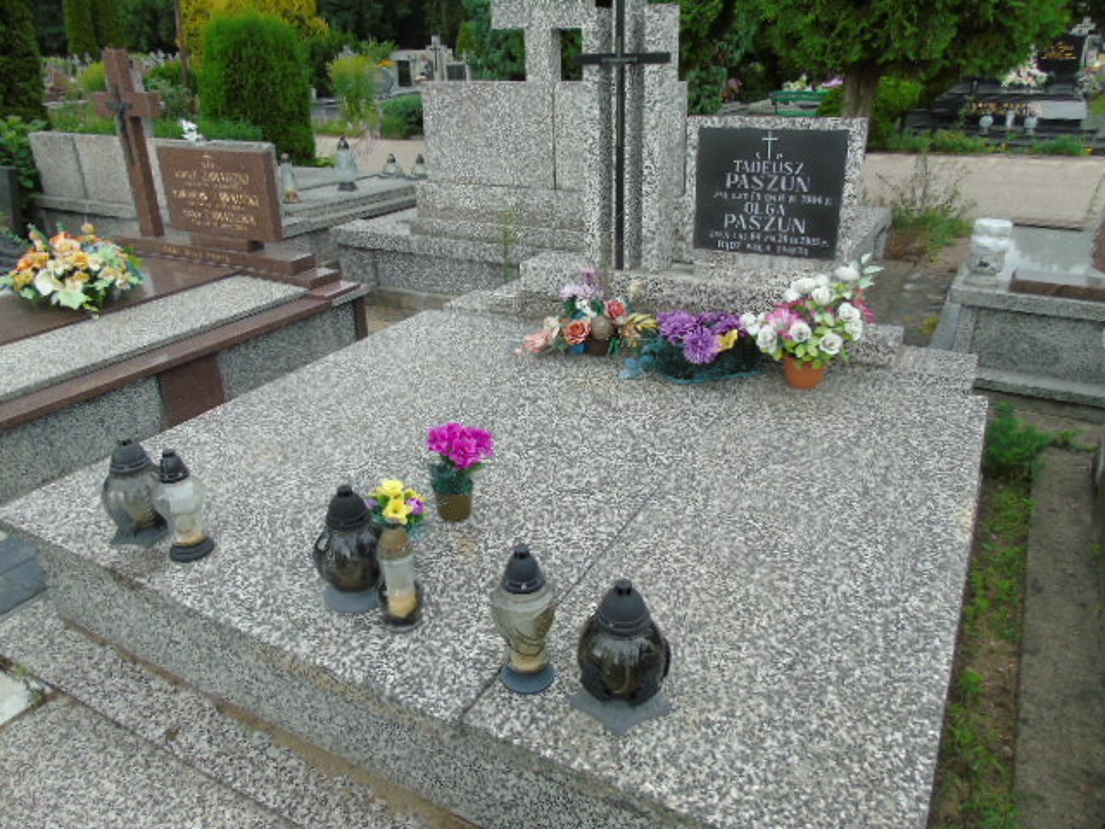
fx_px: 798
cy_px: 414
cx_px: 552
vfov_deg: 54.9
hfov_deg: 69.4
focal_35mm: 25
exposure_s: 1/200
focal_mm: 4.4
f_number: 3.4
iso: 80
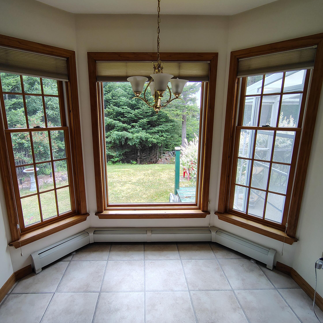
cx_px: 147
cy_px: 161
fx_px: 201
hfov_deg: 77.5
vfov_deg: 77.7
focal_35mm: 19
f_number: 2.2
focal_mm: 2.13
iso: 144
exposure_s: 1/120
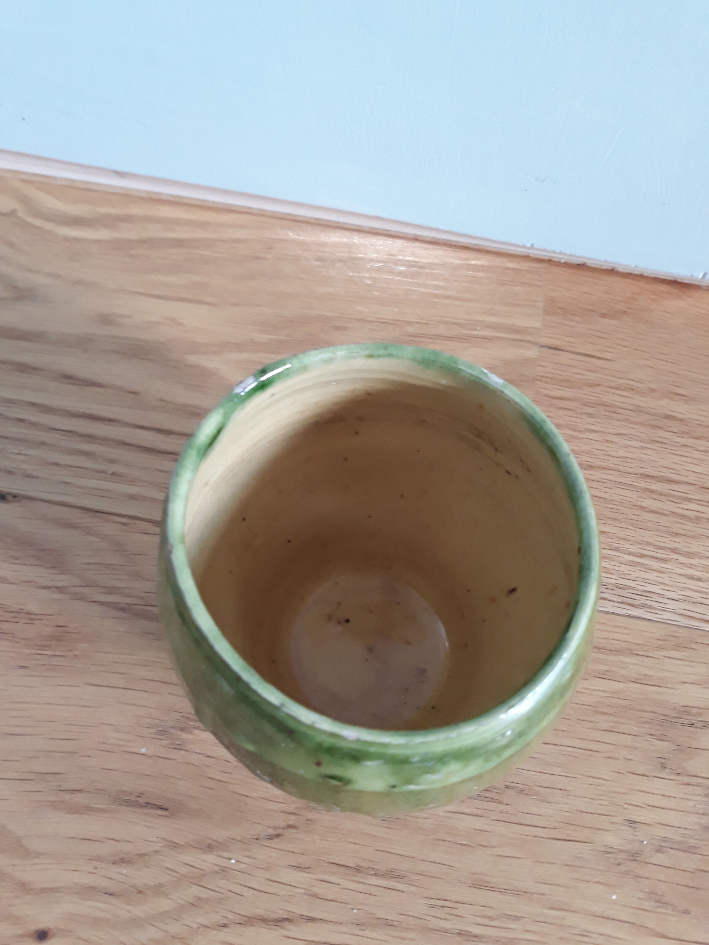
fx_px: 737
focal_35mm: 27
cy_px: 472
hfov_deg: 51.4
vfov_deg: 65.3
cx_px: 354
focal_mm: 3.71
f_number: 1.7
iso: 200
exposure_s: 1/25
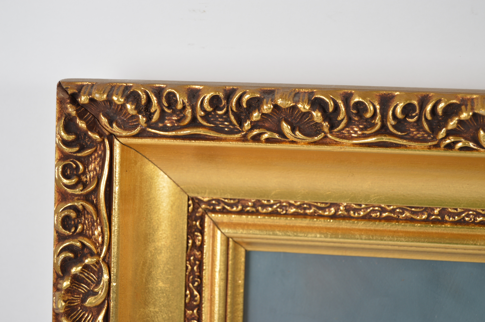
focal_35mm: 82
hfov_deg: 24.6
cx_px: 242
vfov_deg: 16.5
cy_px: 161
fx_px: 1110
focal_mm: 55
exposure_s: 1/80
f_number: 5.6
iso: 100
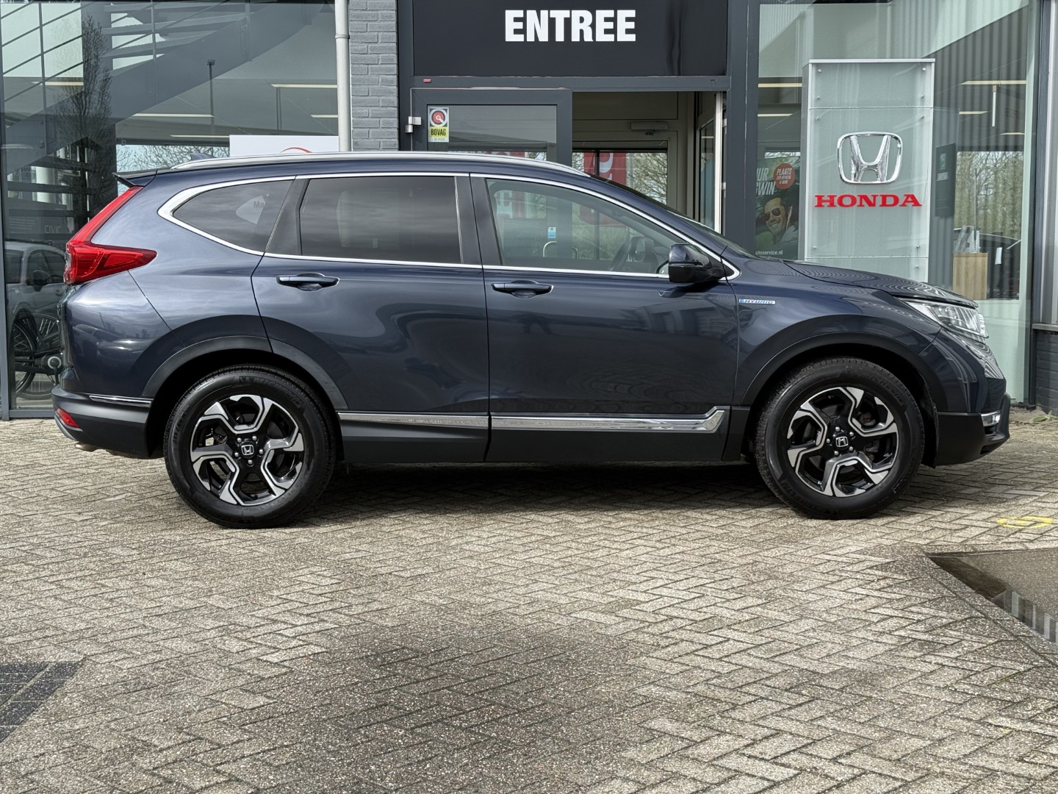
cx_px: 529
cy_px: 397
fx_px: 1467
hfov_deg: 39.7
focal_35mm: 48
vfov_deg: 30.3
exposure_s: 1/1330
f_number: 1.78
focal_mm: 6.76
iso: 64
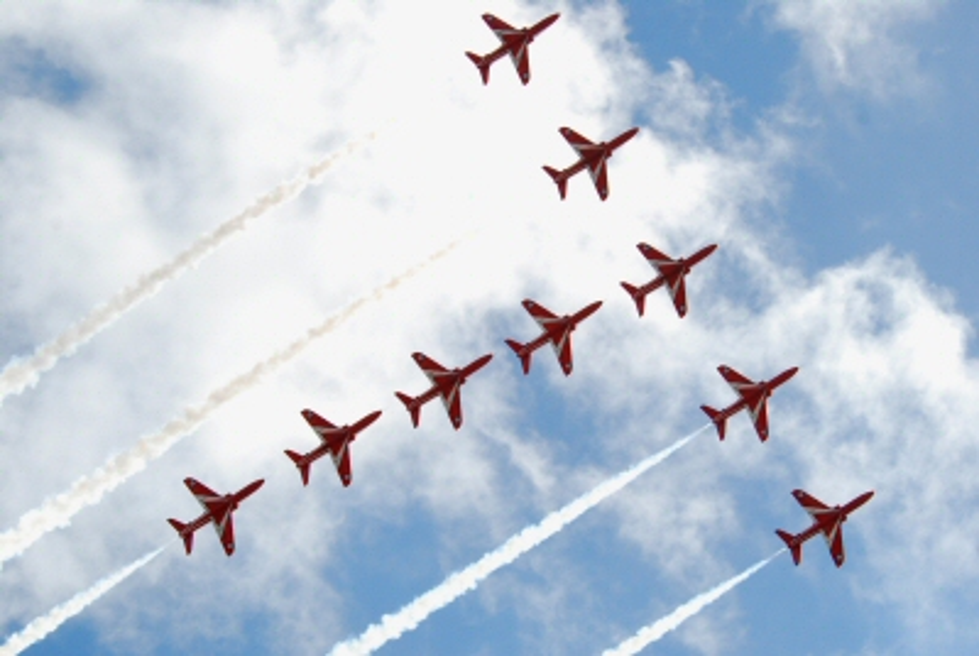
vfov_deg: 11.5
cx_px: 490
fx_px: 3268
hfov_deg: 17.0
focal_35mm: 120
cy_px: 328
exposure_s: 1/750
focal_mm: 80
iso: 400
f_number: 9.5
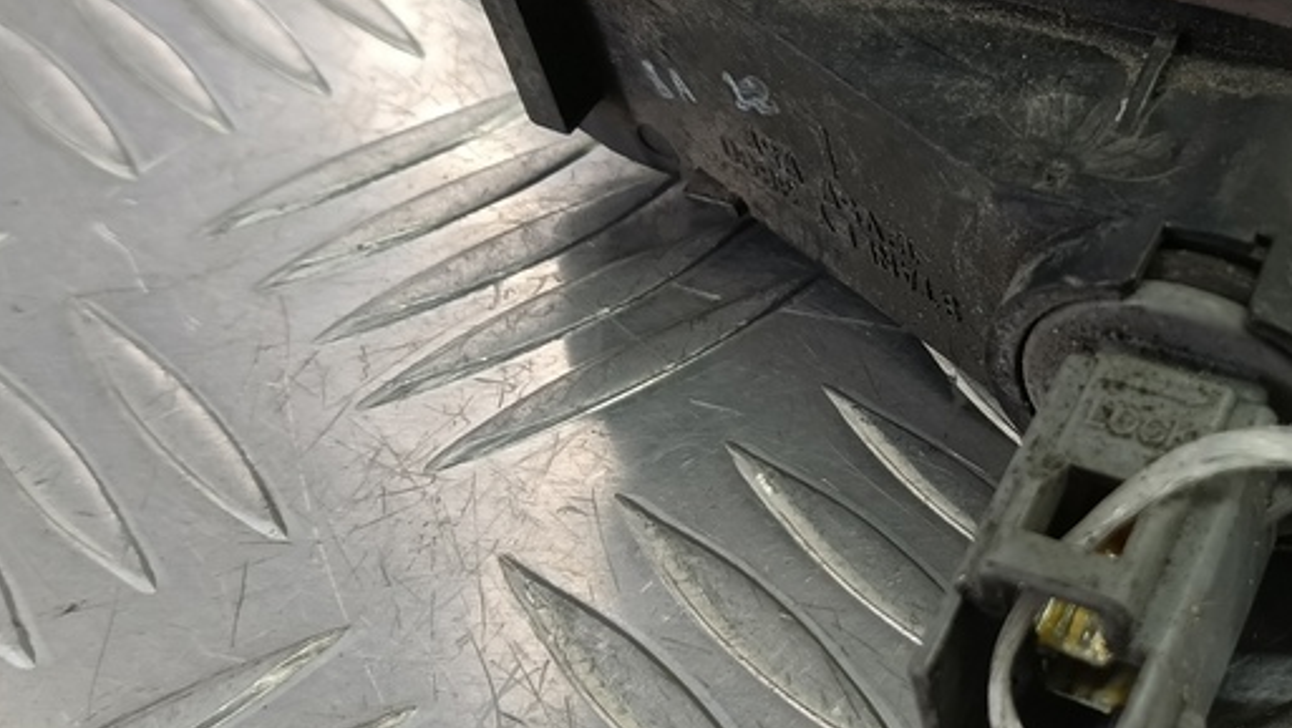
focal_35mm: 50
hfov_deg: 39.0
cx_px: 1106
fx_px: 1714
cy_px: 275
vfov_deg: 23.9
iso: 135
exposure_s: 1/50
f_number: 1.6
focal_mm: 4.11
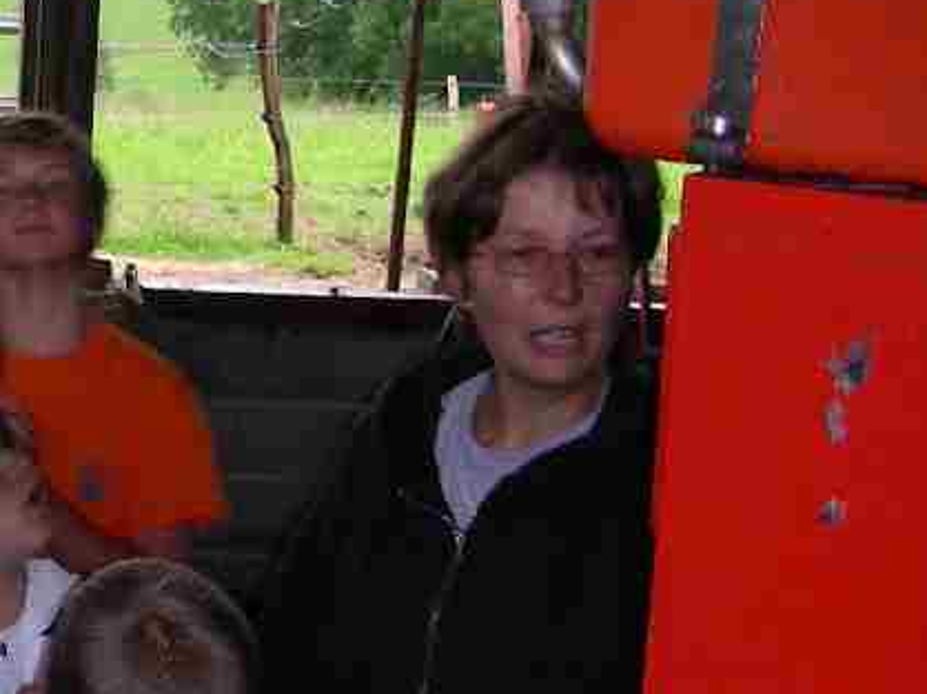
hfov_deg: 20.3
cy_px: 339
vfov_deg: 16.2
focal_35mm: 91
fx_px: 2436
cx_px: -171
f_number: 3.5
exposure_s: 1/30
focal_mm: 6.3
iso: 50
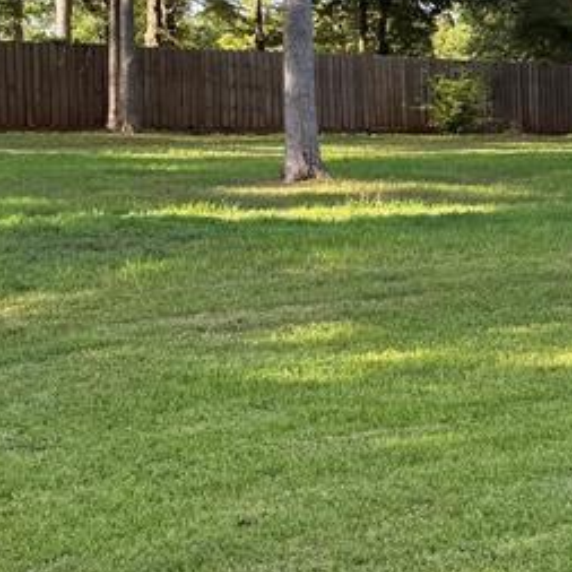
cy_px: 70
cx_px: 567
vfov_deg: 19.8
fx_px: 1608
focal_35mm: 86
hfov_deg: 19.6
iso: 100
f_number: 1.78
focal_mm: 6.76
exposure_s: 1/660
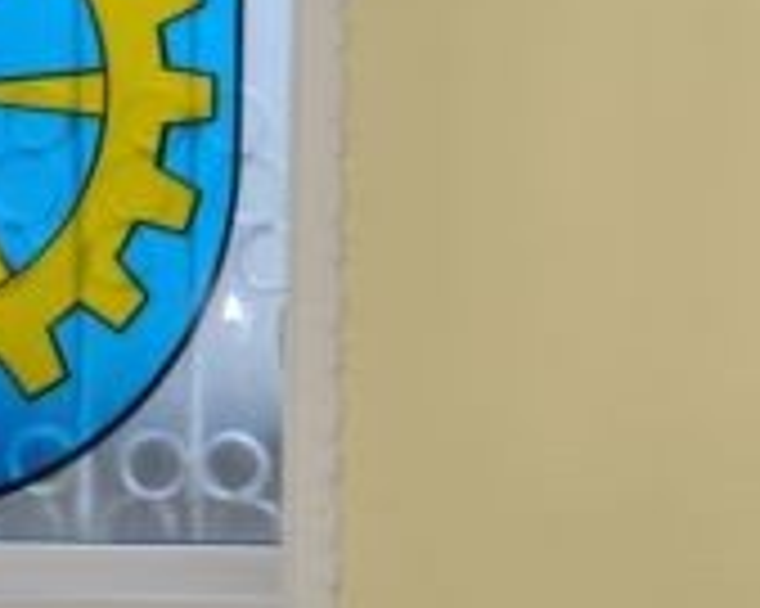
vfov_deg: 12.7
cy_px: 628
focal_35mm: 120
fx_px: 2698
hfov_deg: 13.6
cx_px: 1551
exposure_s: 1/60
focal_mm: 18
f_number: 4
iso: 500
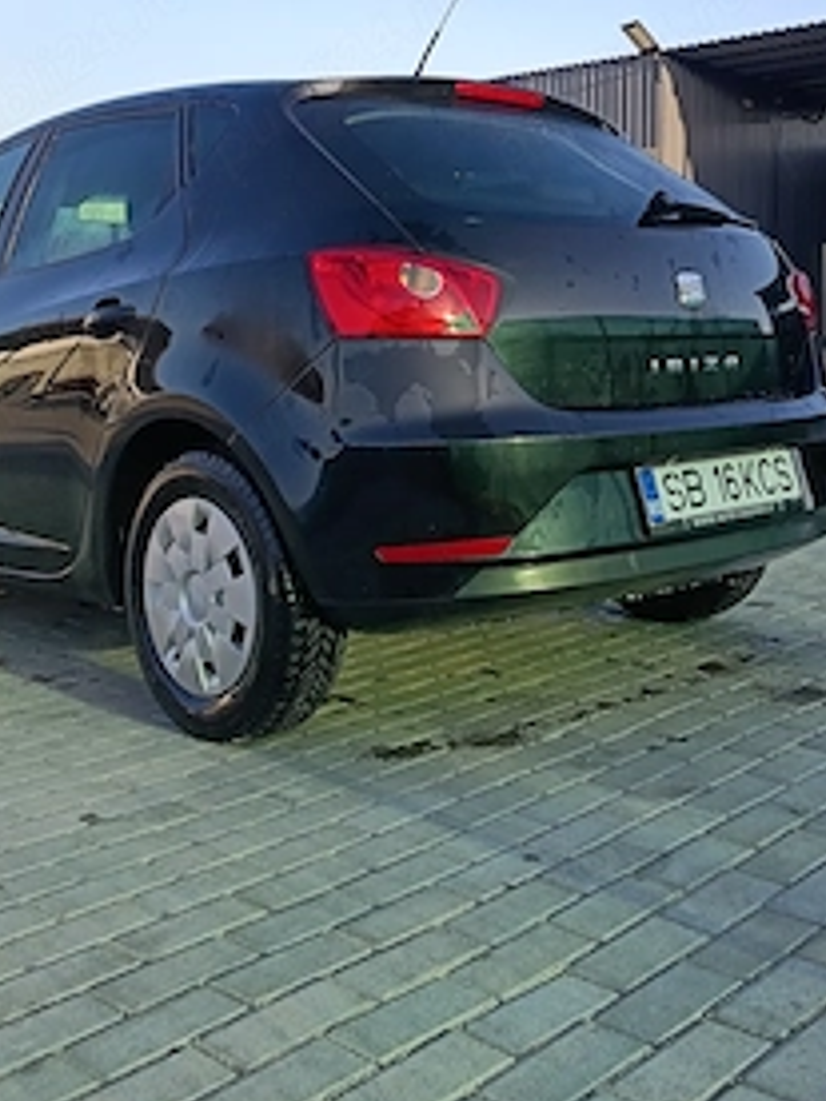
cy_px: 443
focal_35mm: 42
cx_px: 479
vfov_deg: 44.6
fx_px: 1336
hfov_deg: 34.3
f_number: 1.75
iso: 100
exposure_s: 1/153
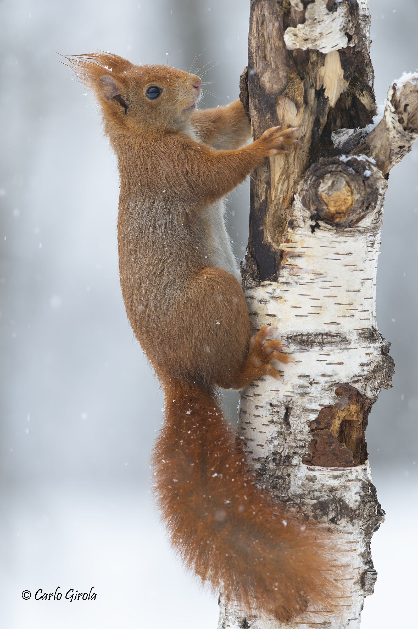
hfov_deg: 2.3
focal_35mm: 600
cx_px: 209
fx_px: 10463
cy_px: 314
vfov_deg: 3.4
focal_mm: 600
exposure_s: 1/500
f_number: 6.3
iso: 800
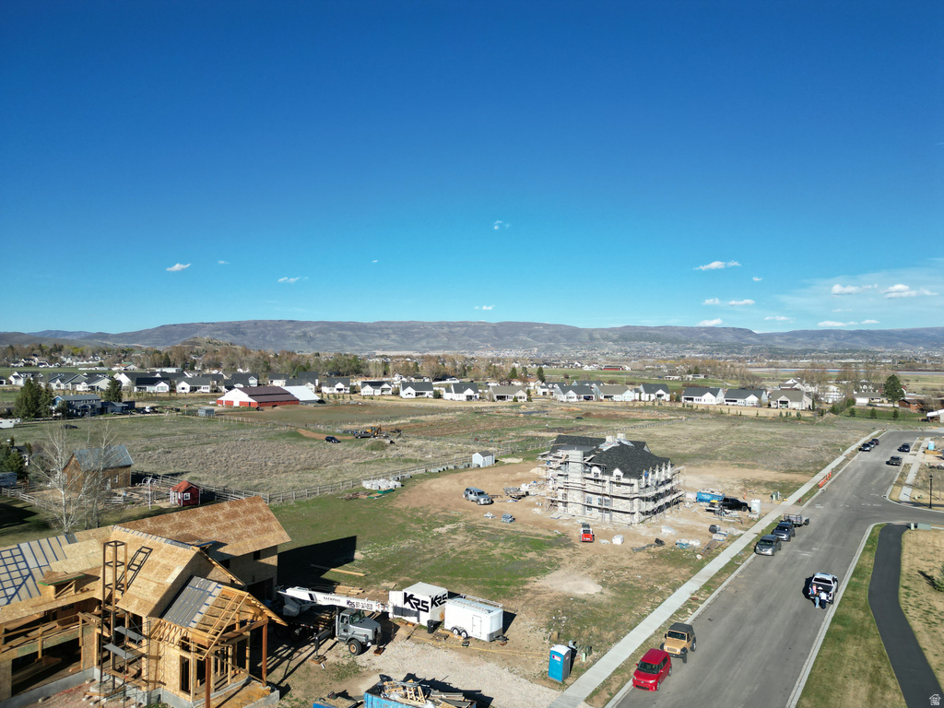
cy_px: 354
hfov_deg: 71.6
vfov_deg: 56.8
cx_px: 472
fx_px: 654
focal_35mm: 24
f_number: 1.7
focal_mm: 6.72
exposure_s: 1/3000
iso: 100
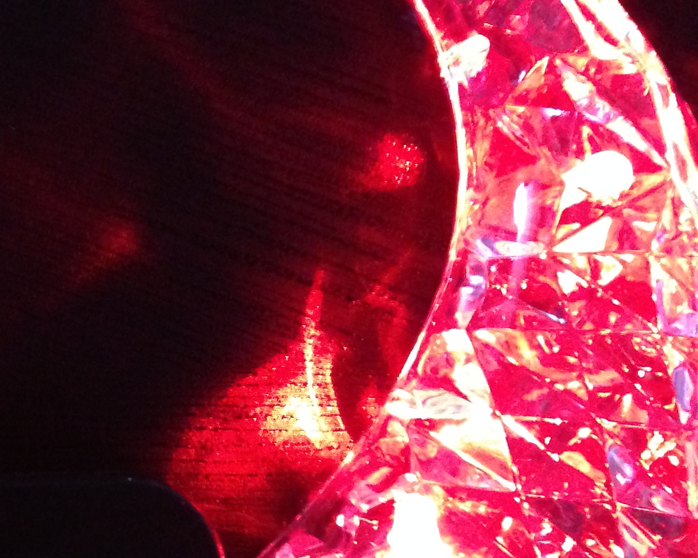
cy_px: 324
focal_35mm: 79
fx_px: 1632
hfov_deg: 22.8
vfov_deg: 19.4
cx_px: -59
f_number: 2.4
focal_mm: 4.12
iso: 640
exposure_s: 1/15
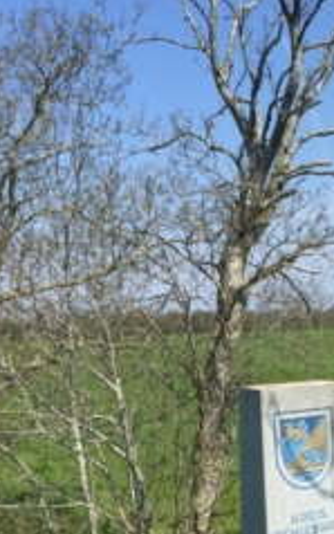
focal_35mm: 62
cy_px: 498
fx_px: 902
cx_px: 314
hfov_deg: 20.5
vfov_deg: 31.2
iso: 32
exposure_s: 1/1799
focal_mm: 4.15
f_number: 2.2
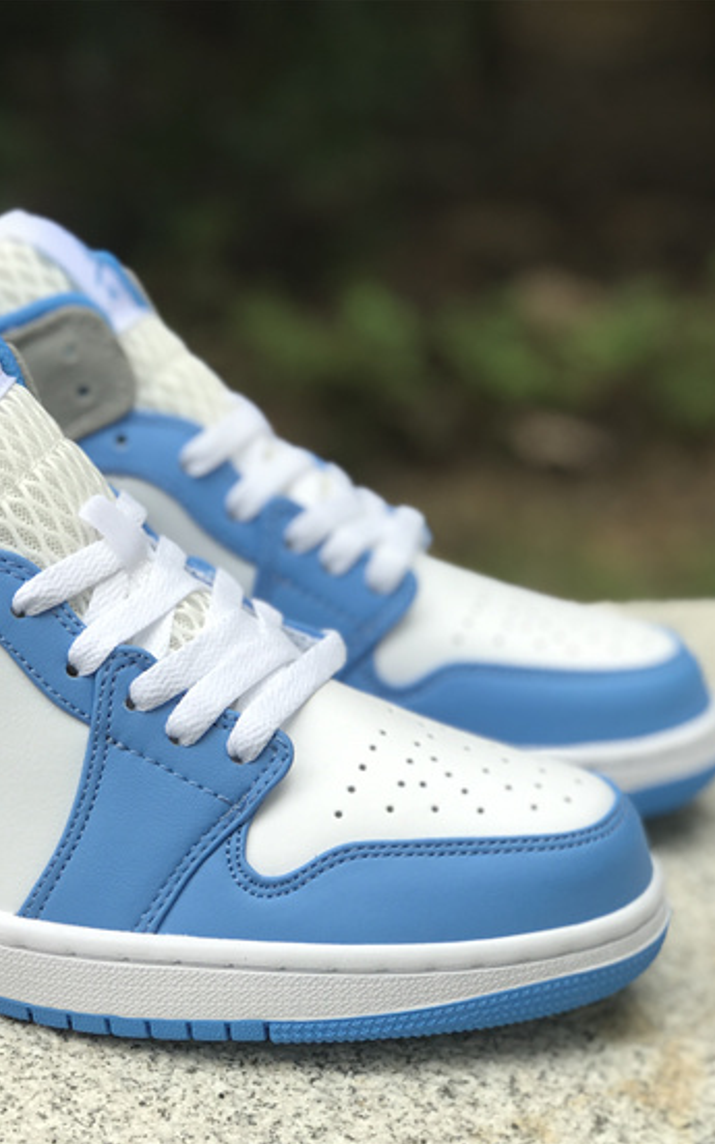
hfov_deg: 16.0
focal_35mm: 81
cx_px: 120
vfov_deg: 25.5
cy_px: 573
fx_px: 2525
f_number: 2.8
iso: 20
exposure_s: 1/178
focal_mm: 6.6
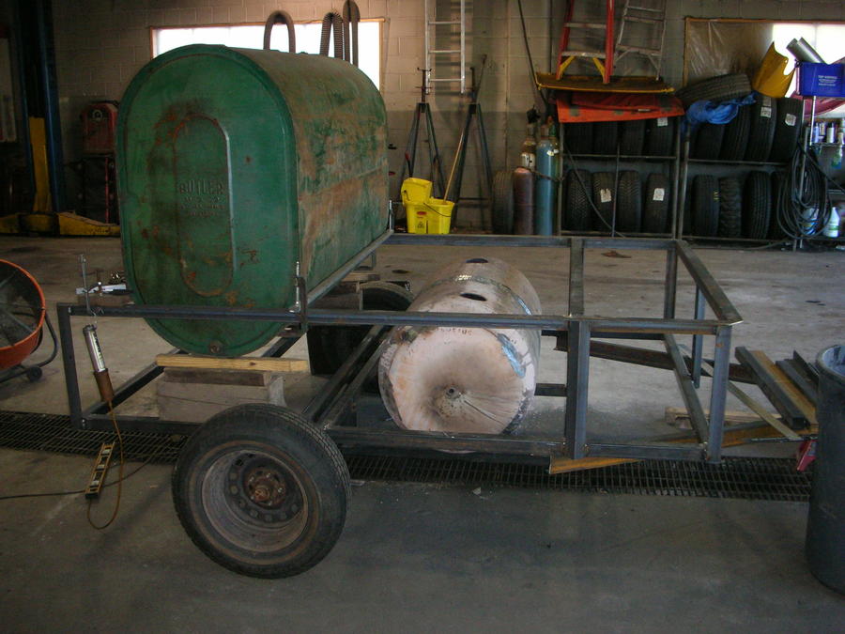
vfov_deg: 40.7
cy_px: 317
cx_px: 422
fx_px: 854
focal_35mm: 35
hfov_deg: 52.6
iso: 163
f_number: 3
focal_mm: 5.8
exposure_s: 1/60.1
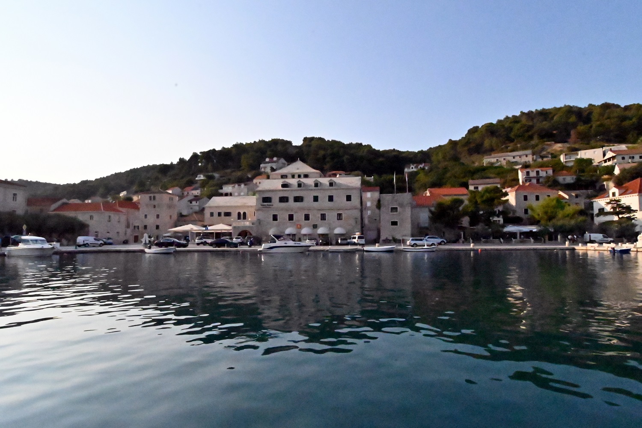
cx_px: 321
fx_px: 321
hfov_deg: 90.0
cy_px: 214
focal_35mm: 18
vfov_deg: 67.4
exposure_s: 1/8000
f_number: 22
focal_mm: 12
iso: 28800
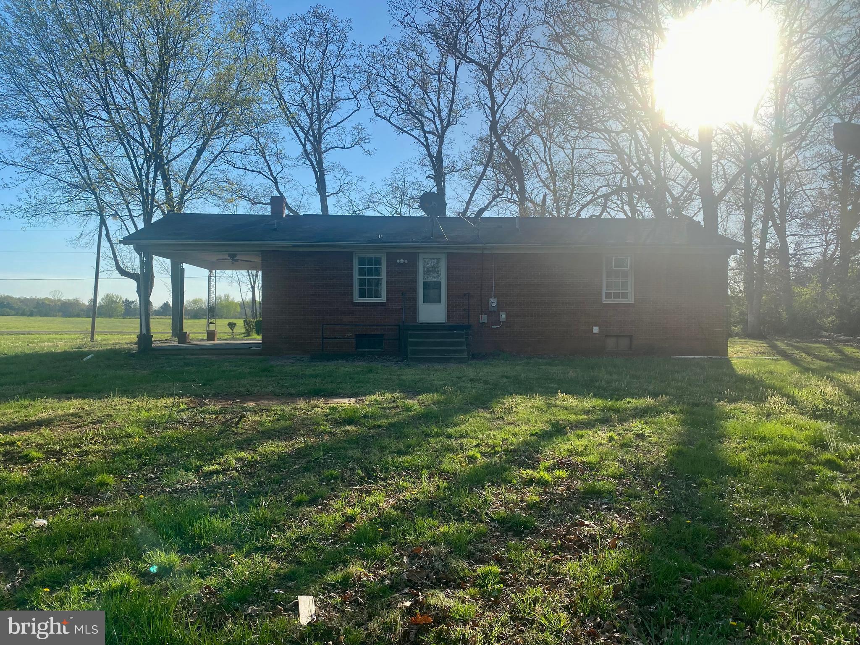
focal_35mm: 26
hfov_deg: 67.3
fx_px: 646
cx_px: 430
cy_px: 322
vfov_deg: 53.1
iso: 32
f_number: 1.8
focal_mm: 4.25
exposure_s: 1/2358
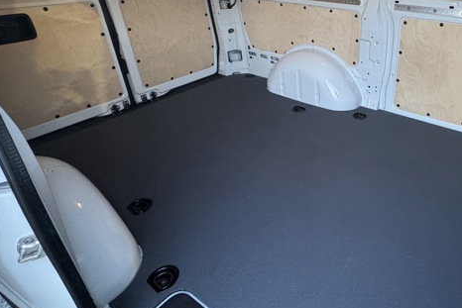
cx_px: 345
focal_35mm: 25
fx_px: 321
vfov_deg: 50.5
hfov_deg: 67.1
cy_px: 105
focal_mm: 2.22
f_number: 2.2
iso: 800
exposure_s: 1/50
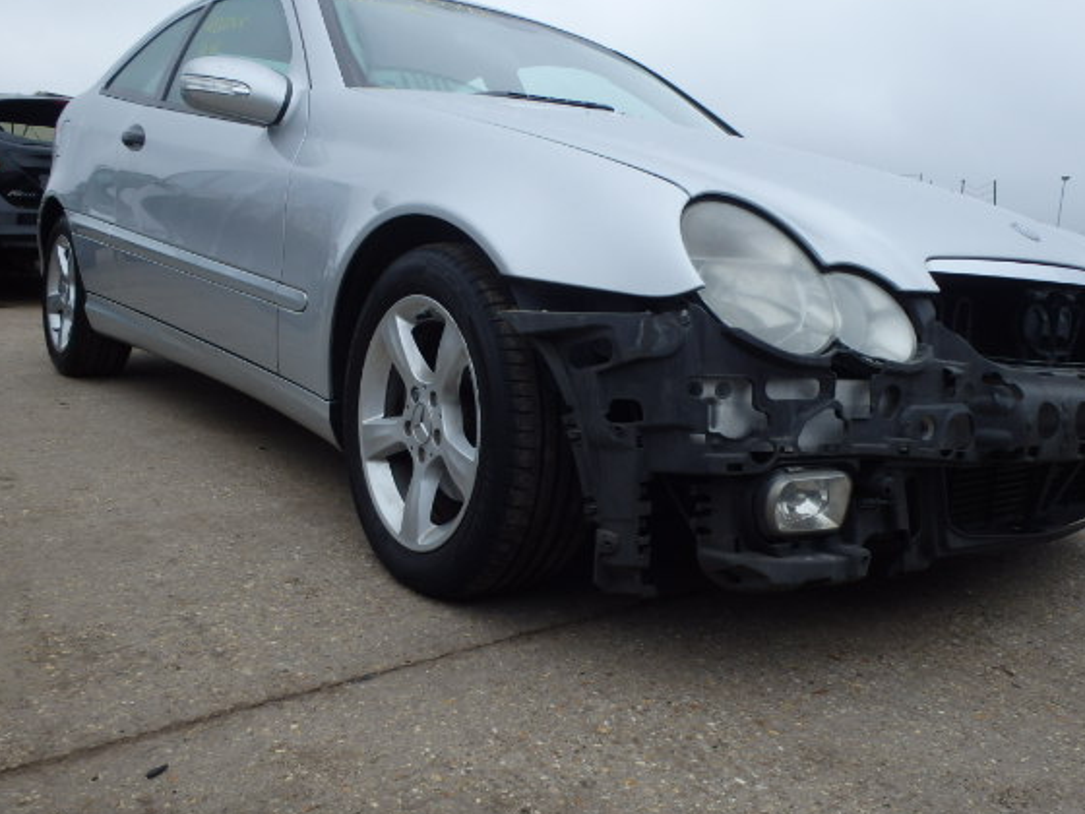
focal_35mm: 32
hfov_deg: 56.8
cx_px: 581
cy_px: 405
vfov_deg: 44.2
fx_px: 1003
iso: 125
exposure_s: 1/160
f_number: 3.9
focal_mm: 5
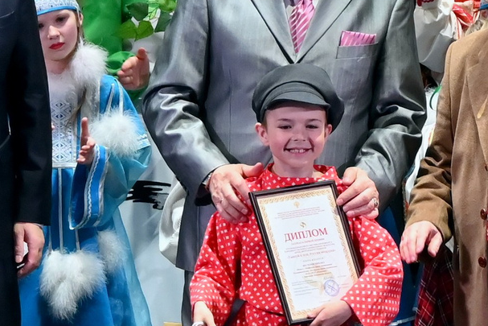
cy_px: 301
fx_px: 8230
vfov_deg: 2.3
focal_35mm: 607
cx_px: 319
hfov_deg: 3.4
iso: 800
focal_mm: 96
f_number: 5.6
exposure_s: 1/180
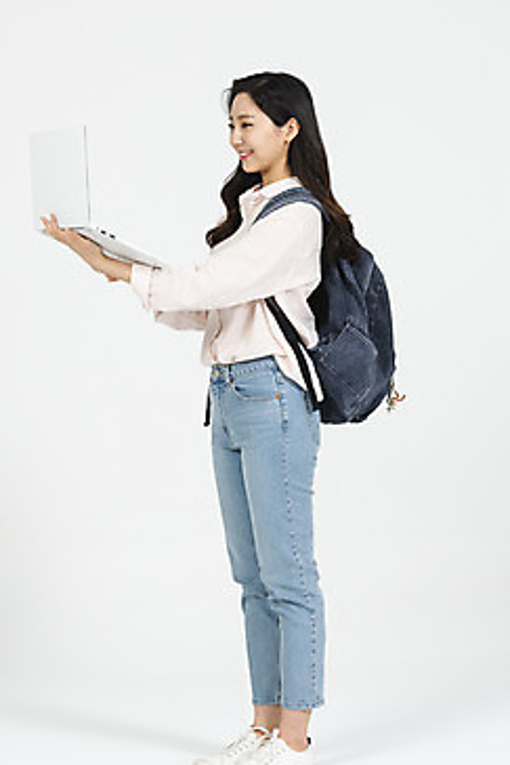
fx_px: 2102
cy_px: 395
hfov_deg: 13.8
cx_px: 232
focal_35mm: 99
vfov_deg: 20.6
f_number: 14
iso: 100
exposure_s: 1/125
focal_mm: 90
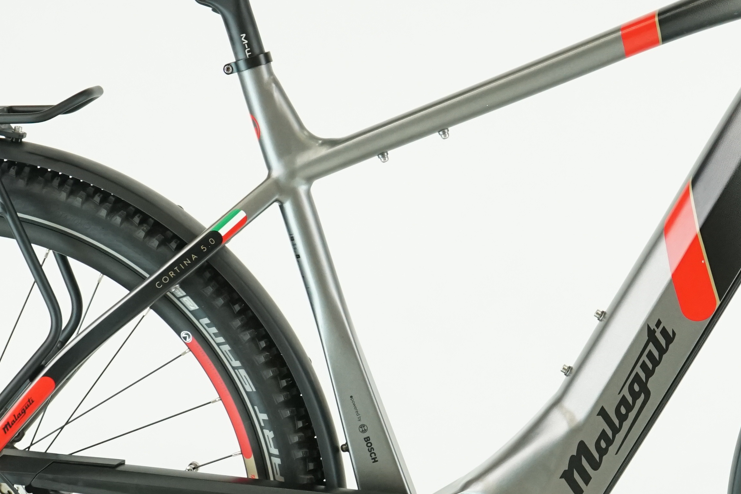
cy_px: 318
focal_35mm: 136
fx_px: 2799
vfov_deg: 10.1
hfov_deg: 15.0
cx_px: 552
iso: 1600
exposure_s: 1/200
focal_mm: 52
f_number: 5.6
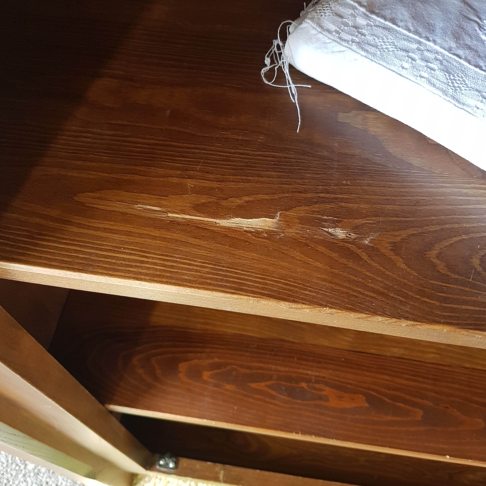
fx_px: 492
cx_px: 246
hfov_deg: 52.5
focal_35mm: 31
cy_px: 216
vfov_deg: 52.4
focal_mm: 4.2
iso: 200
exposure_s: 1/25
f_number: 1.7
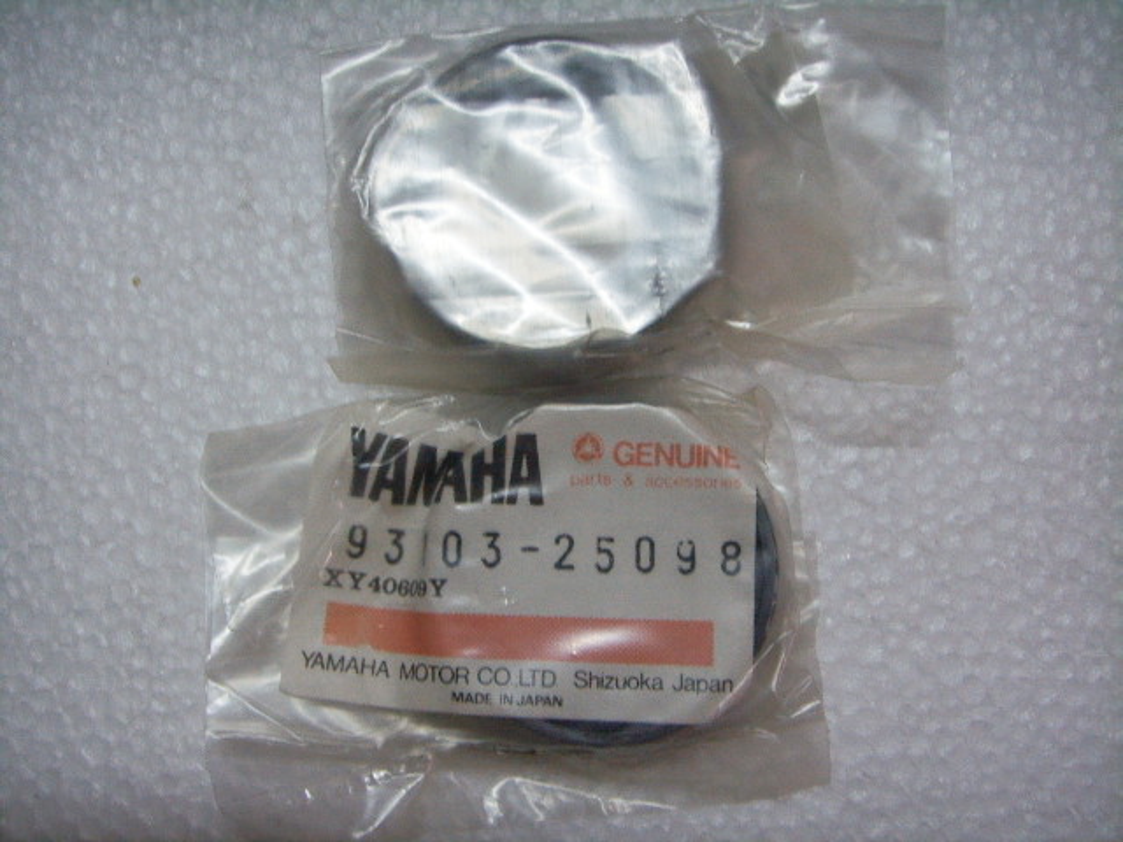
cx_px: 562
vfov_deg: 36.8
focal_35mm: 39
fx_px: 1265
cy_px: 421
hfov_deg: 47.9
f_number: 3.5
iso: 150
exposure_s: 1/15
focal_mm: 6.6
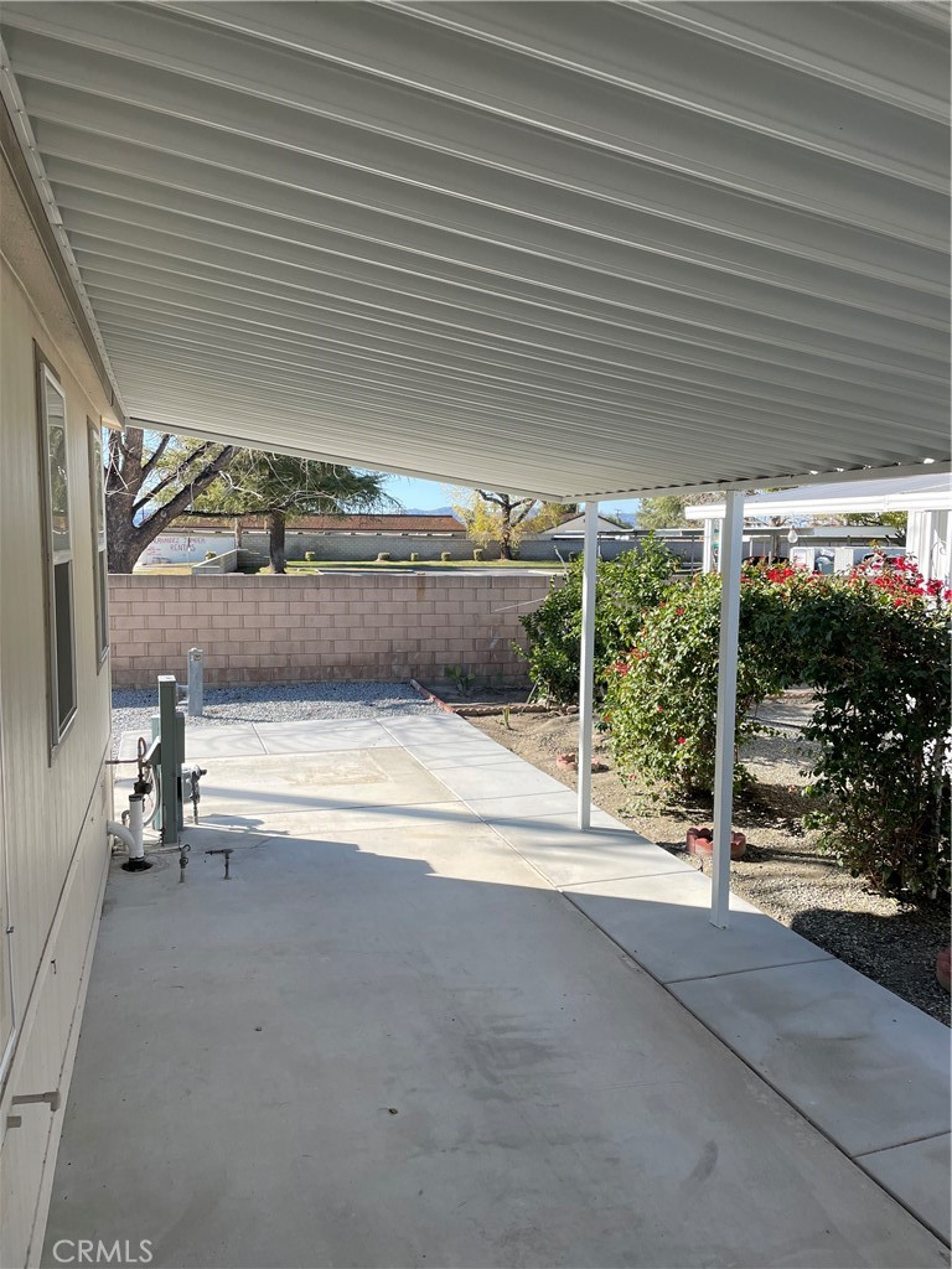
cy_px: 634
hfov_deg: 53.1
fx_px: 953
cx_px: 476
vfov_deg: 67.3
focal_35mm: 26
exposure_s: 1/1490
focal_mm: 4.2
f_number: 1.6
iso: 50
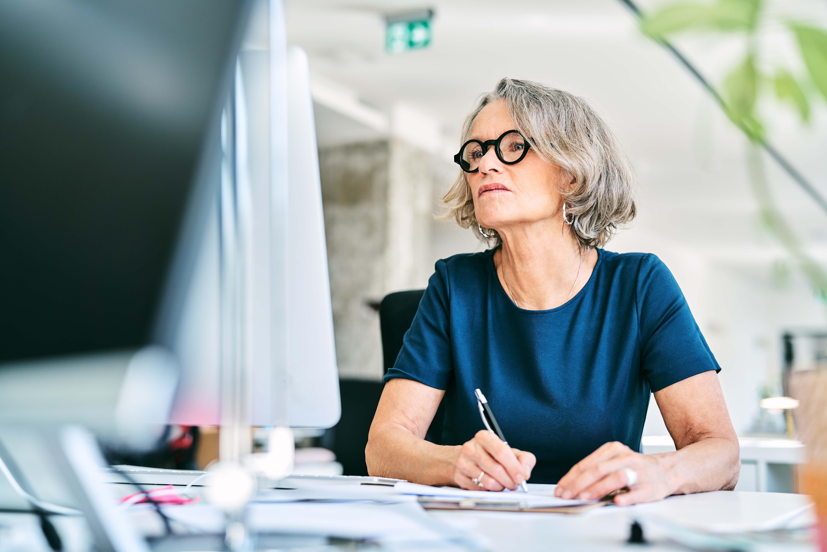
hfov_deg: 39.6
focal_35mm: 50
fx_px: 1149
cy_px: 276
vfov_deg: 27.0
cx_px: 414
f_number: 2
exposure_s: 1/160
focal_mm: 50
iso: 100
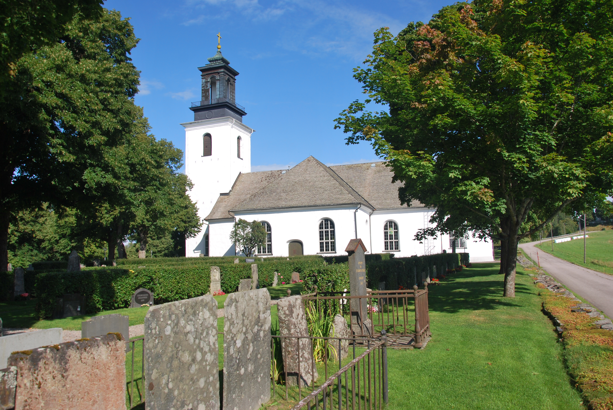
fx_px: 460
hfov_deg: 67.3
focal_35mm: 27
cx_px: 306
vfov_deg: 48.0
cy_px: 205
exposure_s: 1/250
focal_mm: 18
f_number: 8
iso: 100
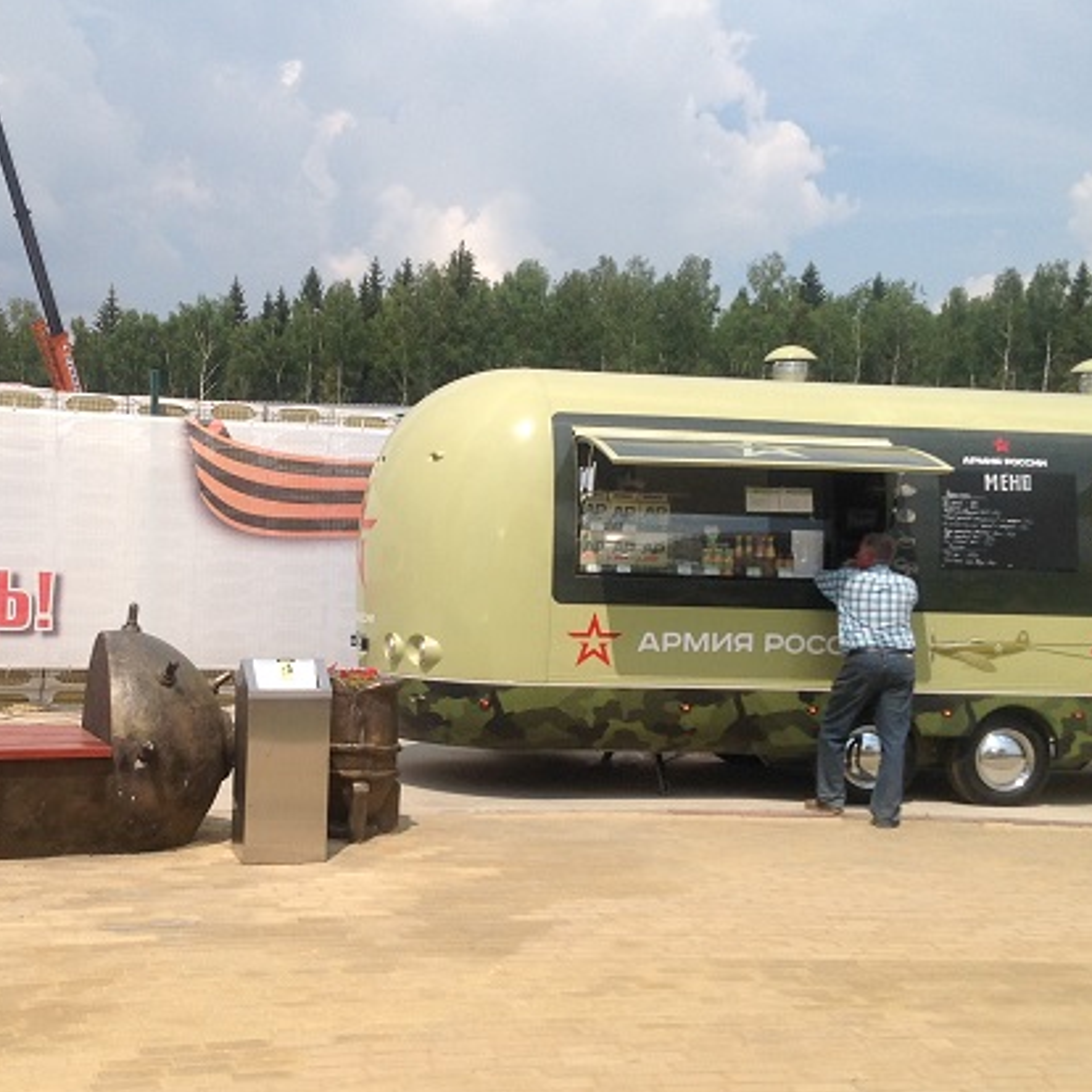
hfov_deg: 33.9
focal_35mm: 50
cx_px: 443
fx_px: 1785
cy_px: 593
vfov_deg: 34.0
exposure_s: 1/3030
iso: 50
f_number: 2.4
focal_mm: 4.28
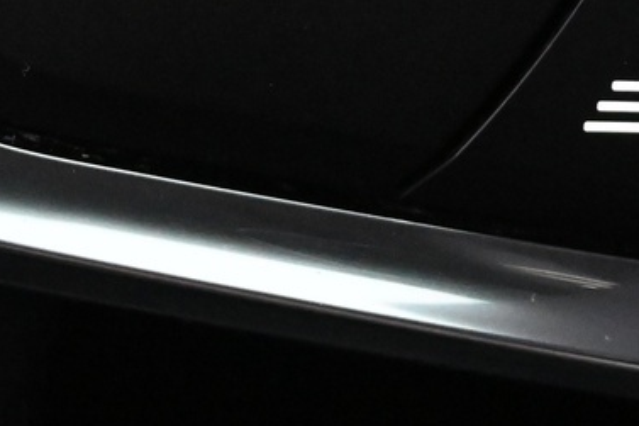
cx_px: 283
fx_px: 2859
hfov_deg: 12.8
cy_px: -170
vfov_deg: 8.4
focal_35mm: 161
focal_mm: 25
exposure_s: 1/40
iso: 6400
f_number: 4.2
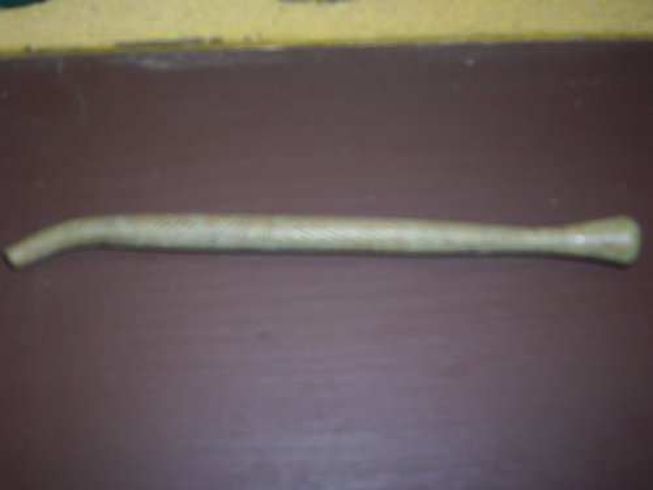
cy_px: 245
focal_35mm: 39
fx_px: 736
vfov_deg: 36.8
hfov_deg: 47.9
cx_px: 326
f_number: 3.1
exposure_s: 1/60
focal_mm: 7.6
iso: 50
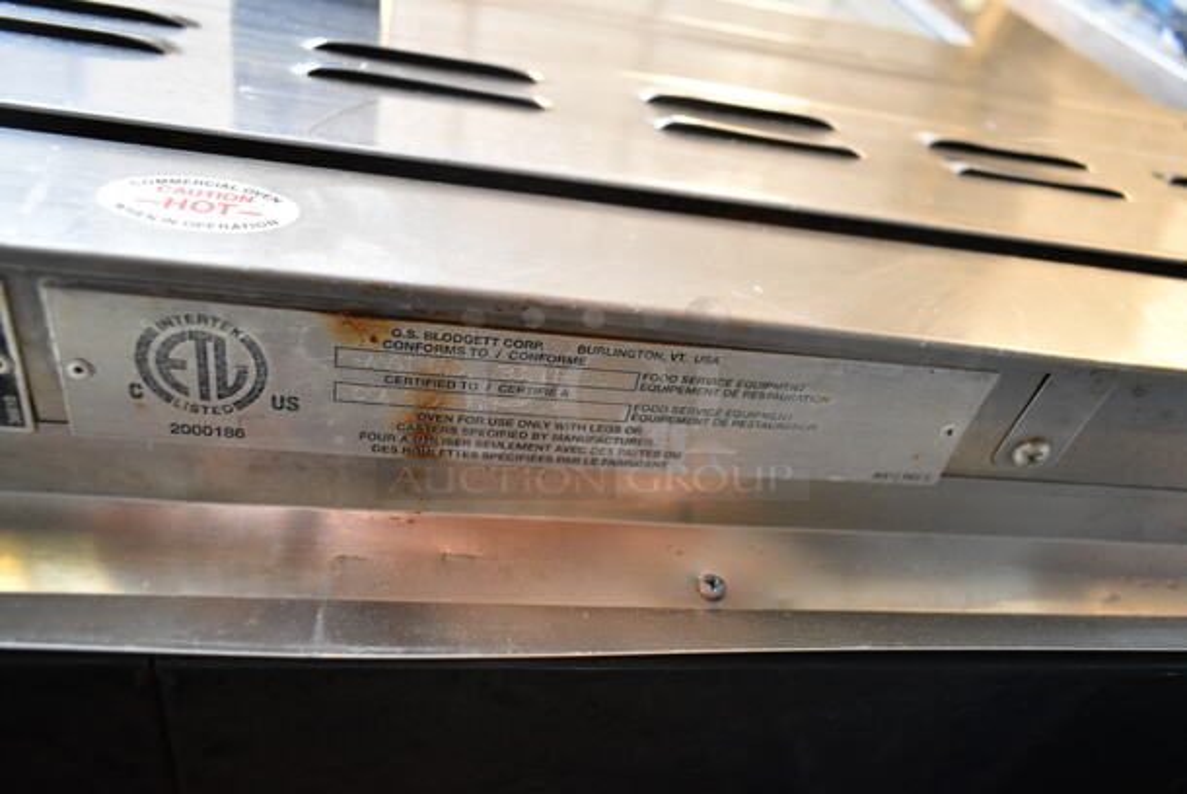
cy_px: 397
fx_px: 891
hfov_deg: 67.3
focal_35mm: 27
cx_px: 594
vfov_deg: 48.0
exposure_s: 1/30
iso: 900
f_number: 3.5
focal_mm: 18
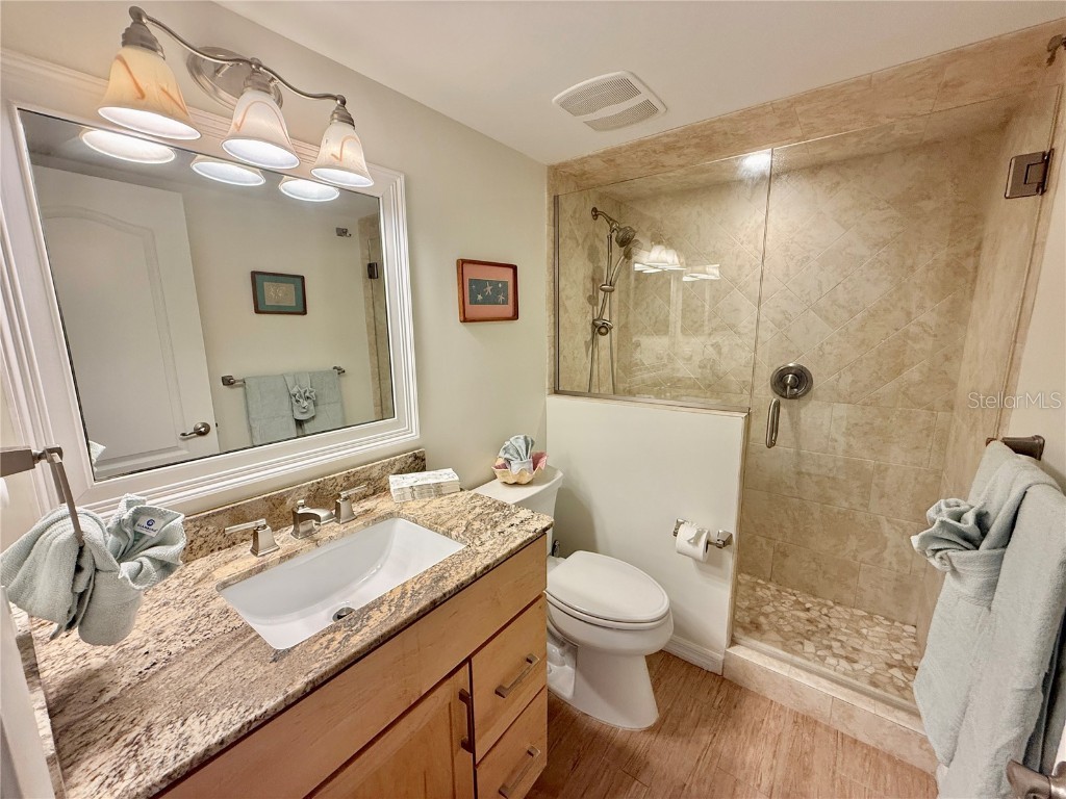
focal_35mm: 14
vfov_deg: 85.7
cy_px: 400
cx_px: 533
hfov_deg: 102.1
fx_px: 431
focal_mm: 2.22
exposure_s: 1/120
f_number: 2.2
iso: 125
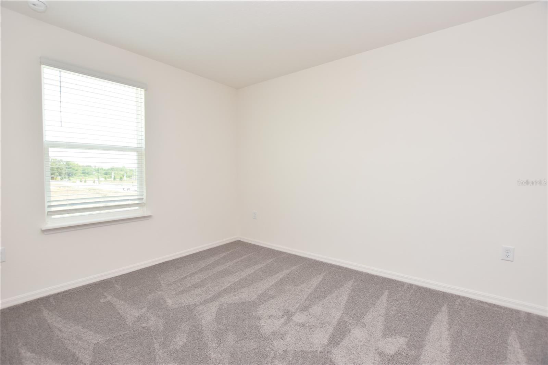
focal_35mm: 15
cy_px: 182
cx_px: 274
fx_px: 228
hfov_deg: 100.4
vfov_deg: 77.3
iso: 200
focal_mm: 10
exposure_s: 1/80
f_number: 4.5
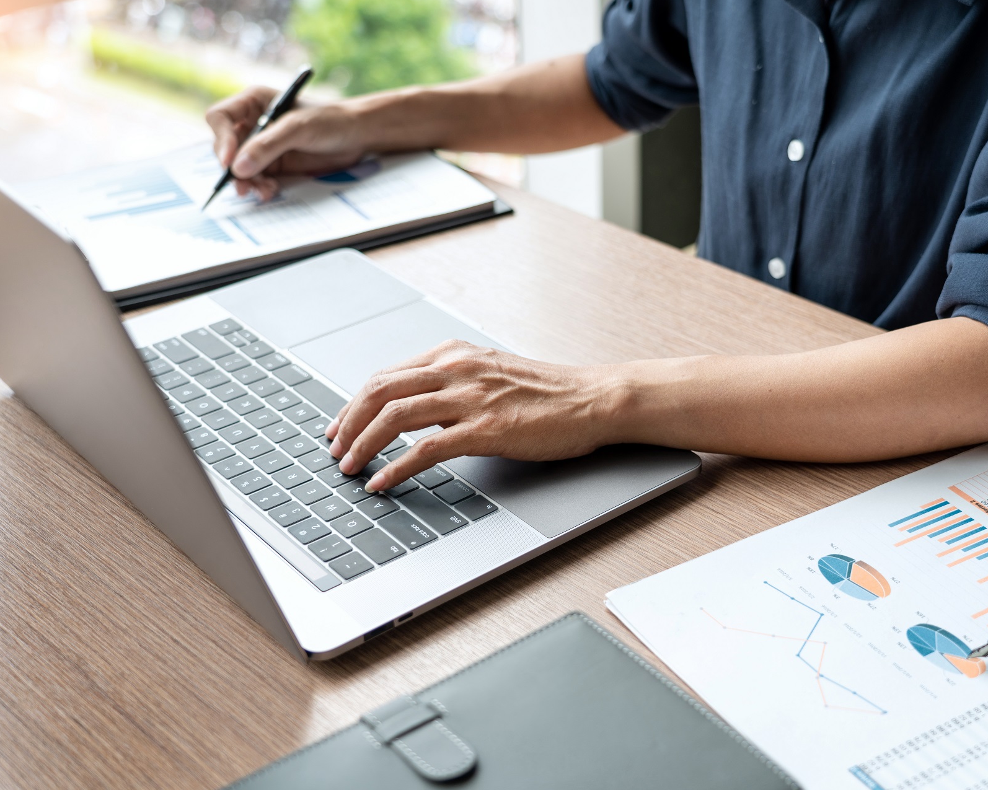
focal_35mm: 52
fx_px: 1520
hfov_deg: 35.9
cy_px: 394
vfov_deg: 29.1
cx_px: 573
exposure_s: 1/80
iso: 200
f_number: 4
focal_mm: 46
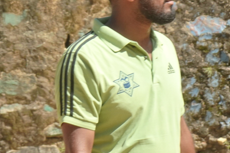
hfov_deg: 3.7
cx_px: 122
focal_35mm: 558
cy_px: -16
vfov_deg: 2.5
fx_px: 3565
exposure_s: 1/250
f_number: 6.3
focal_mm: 39.9
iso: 100
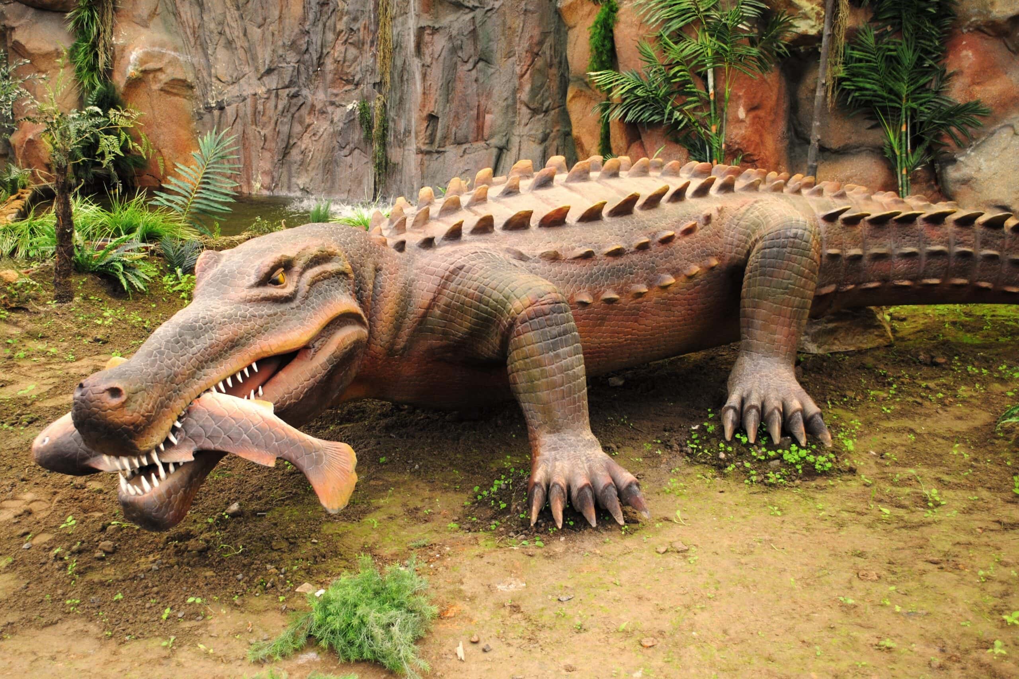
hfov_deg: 53.1
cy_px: 340
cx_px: 510
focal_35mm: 36
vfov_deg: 36.9
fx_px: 1019
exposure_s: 1/50
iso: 200
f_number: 4
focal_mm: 24
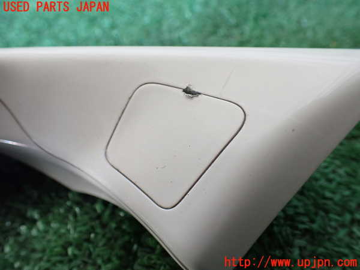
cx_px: 180
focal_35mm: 30
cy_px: 135
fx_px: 312
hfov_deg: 60.0
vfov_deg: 46.8
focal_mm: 5.4
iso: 800
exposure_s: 1/100
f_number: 2.3
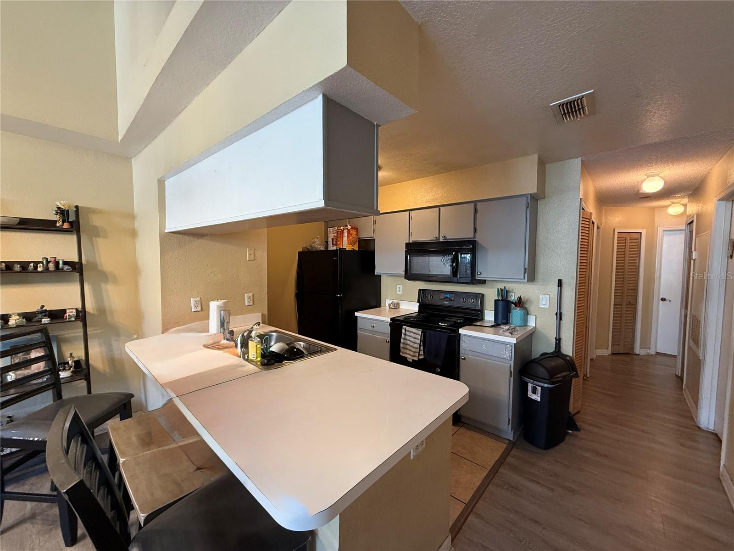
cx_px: 367
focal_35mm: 14
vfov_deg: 85.7
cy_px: 276
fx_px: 297
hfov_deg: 102.1
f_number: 2.2
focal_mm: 2.22
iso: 320
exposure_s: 1/60
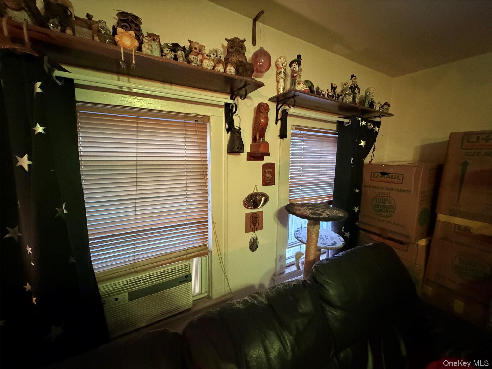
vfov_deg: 85.7
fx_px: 199
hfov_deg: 102.1
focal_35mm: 14
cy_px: 184
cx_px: 246
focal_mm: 2.22
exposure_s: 1/40
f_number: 2.2
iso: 1250
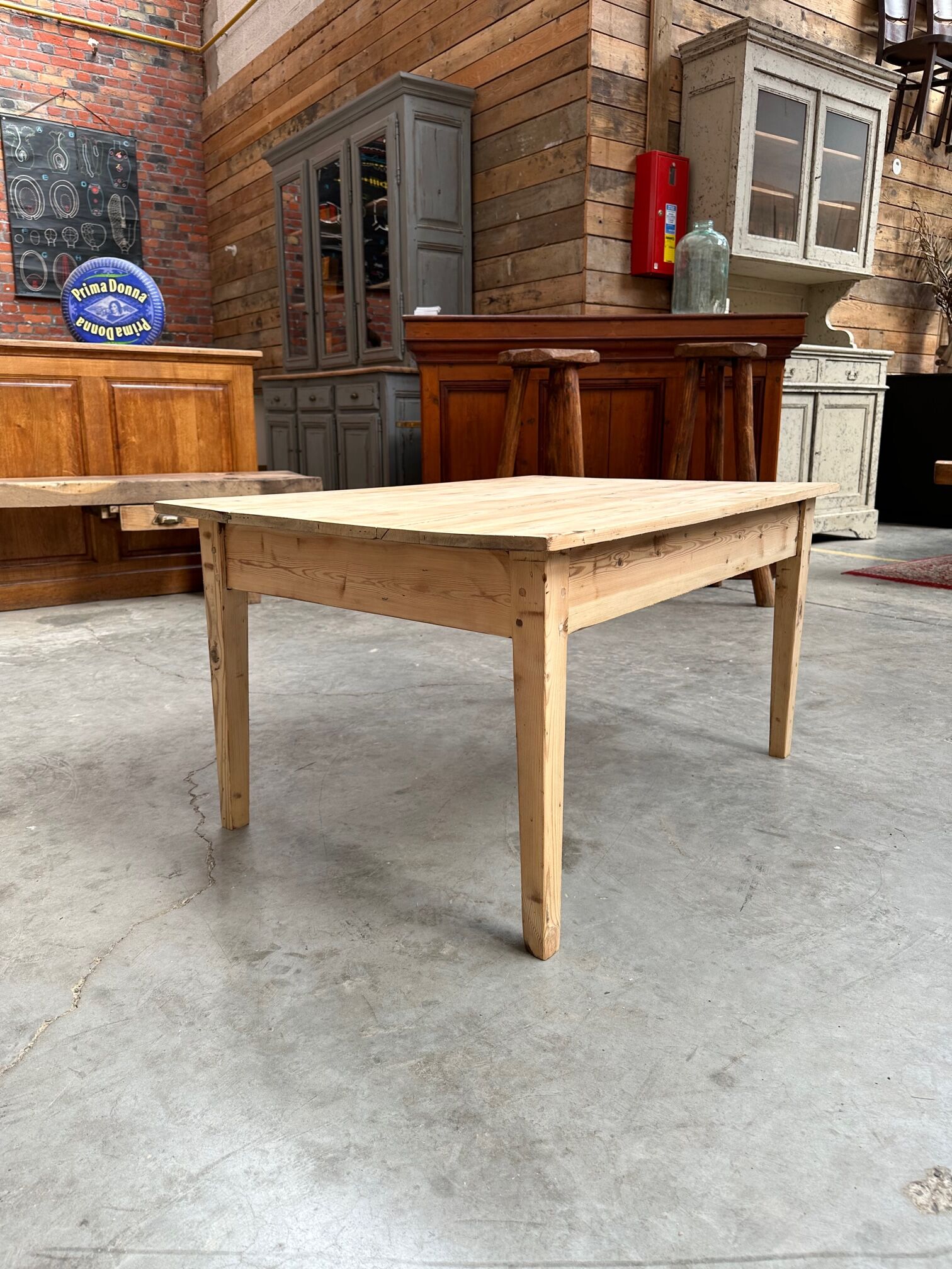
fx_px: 880
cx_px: 476
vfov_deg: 71.6
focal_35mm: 24
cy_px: 634
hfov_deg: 56.8
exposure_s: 1/220
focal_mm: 6.86
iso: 64
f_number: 1.78
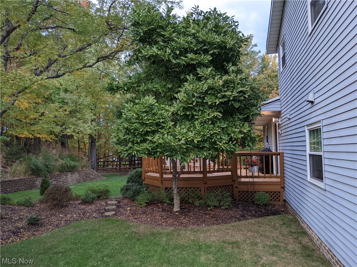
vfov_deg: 51.4
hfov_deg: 65.3
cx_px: 178
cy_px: 134
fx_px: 278
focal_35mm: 27
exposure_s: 1/60
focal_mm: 4.38
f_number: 1.73
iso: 68
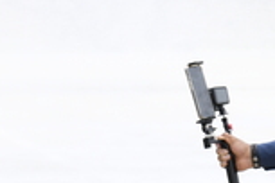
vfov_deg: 1.9
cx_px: -412
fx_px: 5507
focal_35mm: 721
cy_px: 213
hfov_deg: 2.8
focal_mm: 92
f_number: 5
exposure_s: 1/250
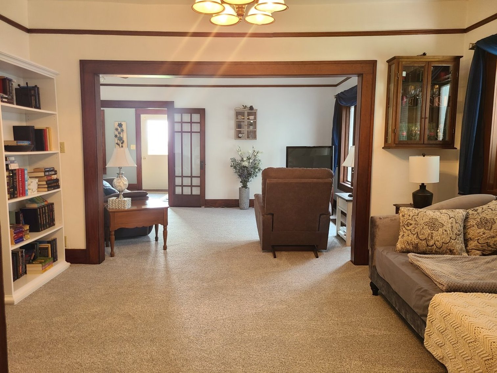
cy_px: 186
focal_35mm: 26
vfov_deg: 53.1
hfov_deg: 67.3
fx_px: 373
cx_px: 248
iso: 160
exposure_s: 1/59
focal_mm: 5.4
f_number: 1.8
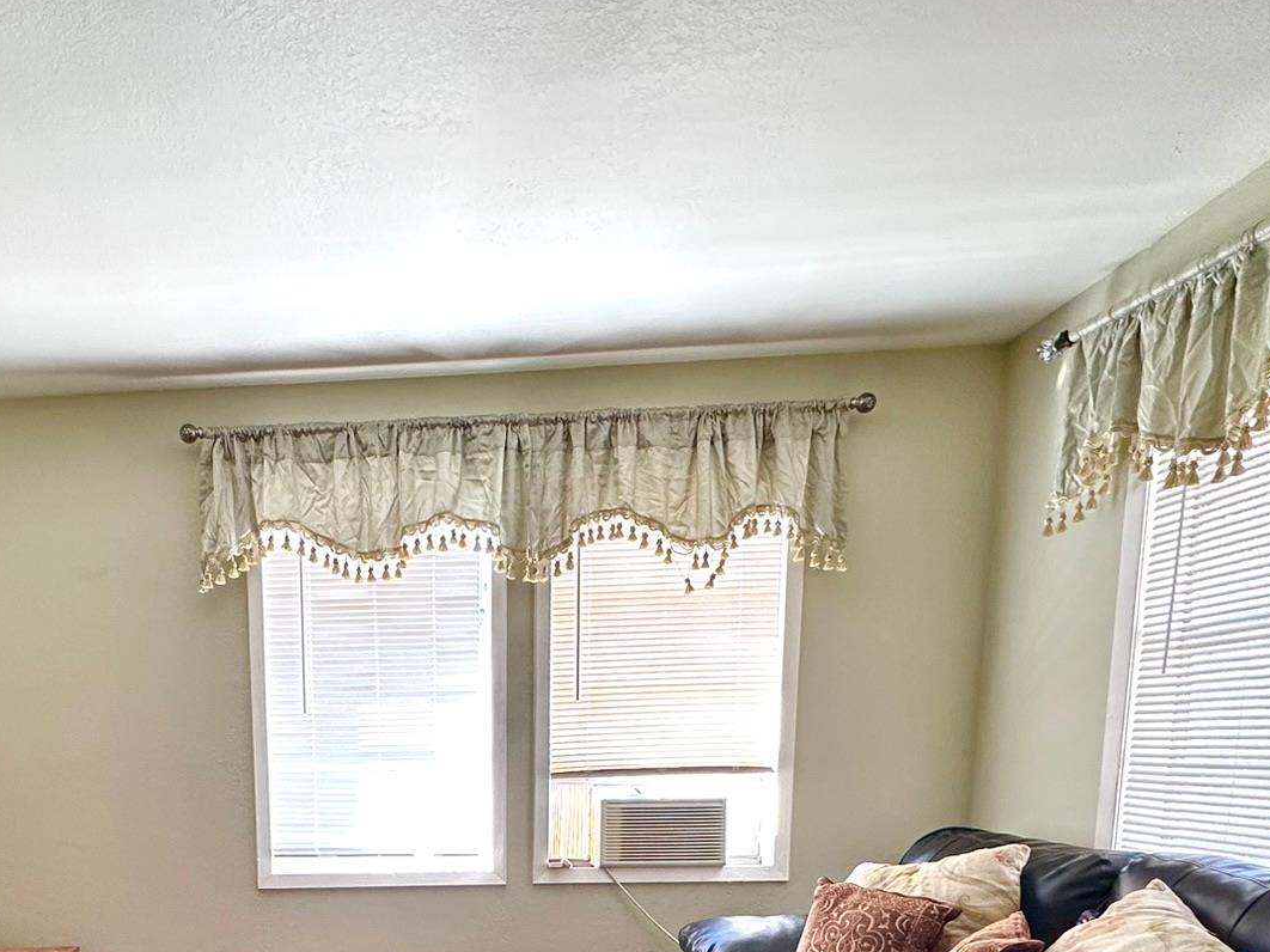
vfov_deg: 45.2
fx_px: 990
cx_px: 368
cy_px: 904
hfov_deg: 62.7
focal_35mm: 27
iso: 160
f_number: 2.2
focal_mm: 2.22
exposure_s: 1/99
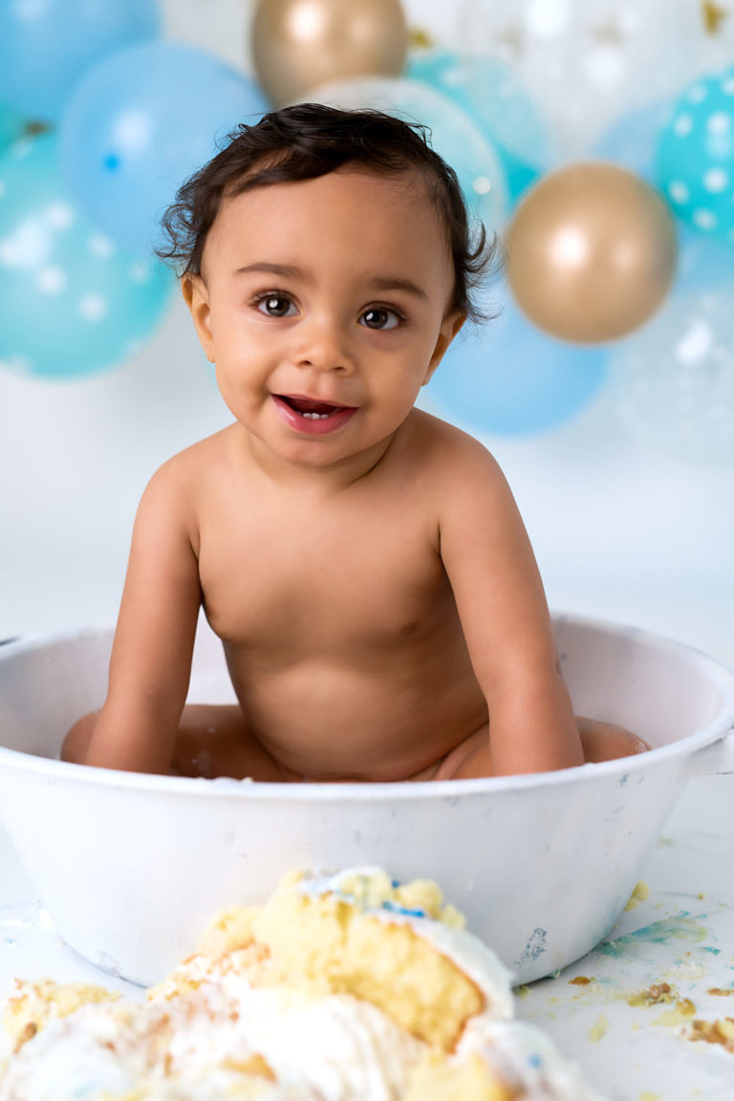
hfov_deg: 27.0
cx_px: 367
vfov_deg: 39.6
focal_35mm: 50
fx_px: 1529
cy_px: 550
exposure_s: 1/200
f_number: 3.2
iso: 125
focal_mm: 50
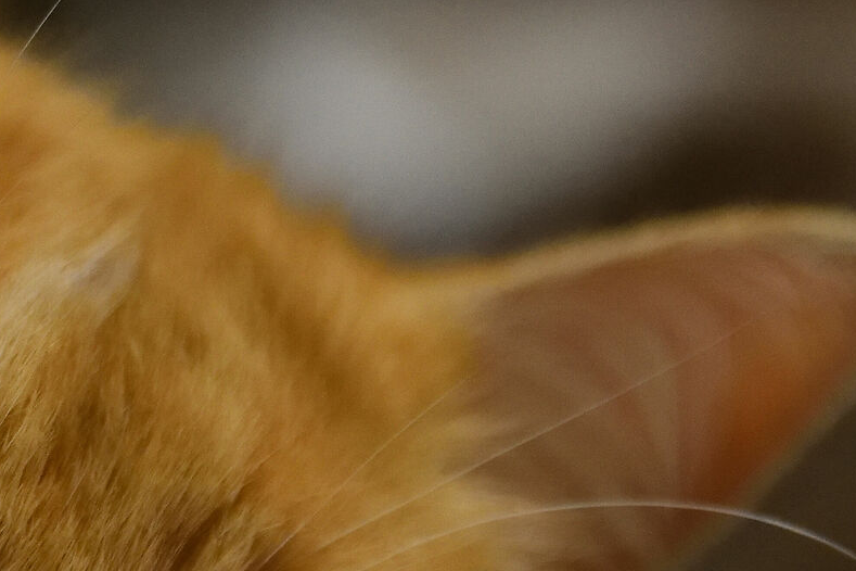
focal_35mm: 228
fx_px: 5421
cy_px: 284
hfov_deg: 8.9
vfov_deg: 6.0
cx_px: -233
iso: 3200
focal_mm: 50
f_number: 2.8
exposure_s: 1/50
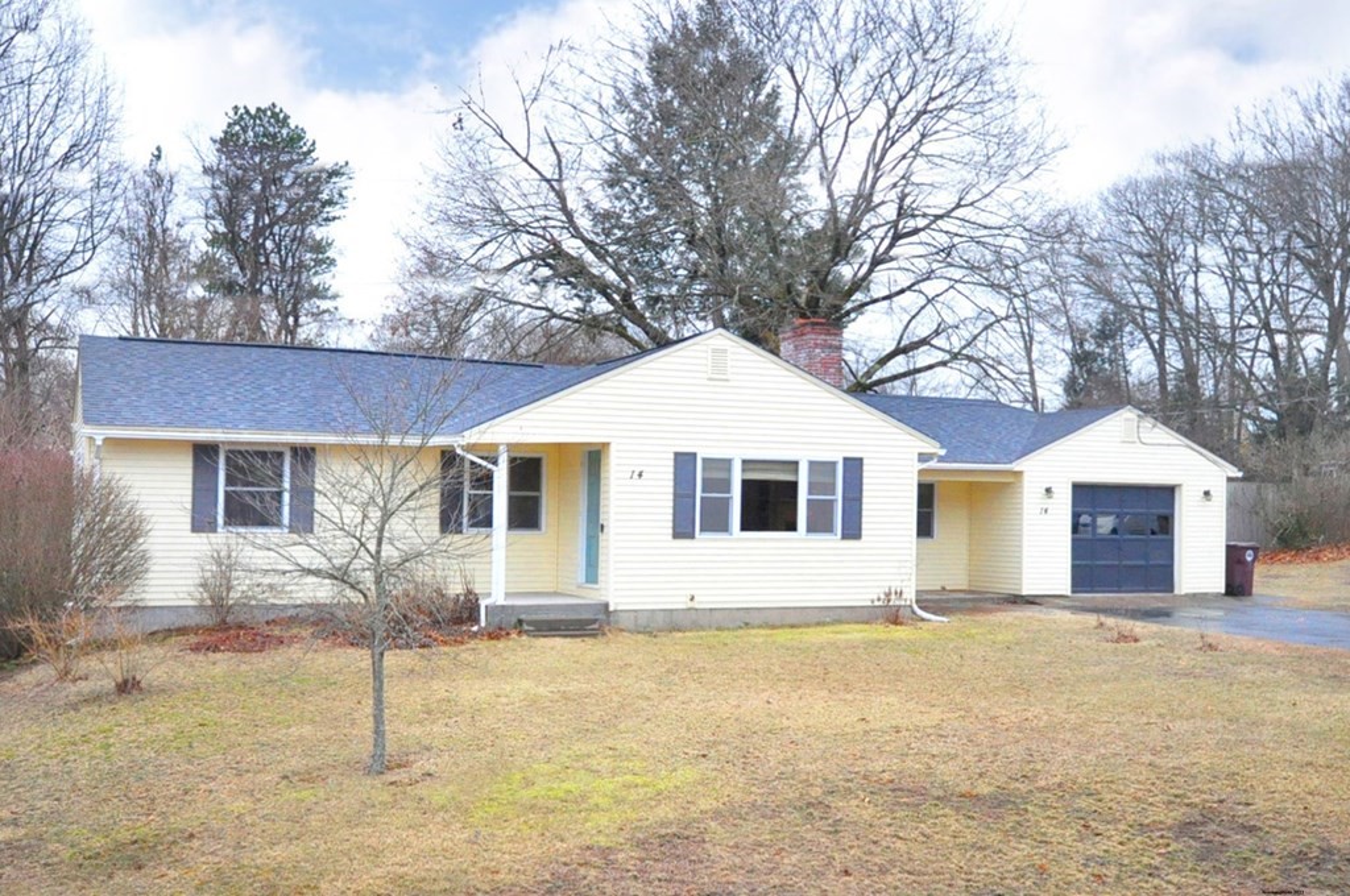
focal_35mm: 30
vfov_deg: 43.5
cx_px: 675
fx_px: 1124
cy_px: 448
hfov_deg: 62.0
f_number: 6.3
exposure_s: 1/400
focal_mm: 20
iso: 2500
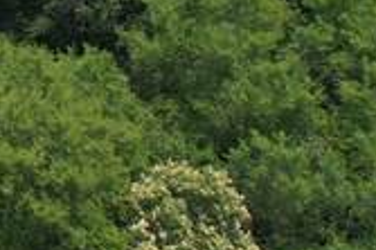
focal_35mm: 169
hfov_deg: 9.8
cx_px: -687
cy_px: -452
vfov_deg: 7.3
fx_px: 1763
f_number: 2.8
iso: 100
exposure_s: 1/350
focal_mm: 8.38
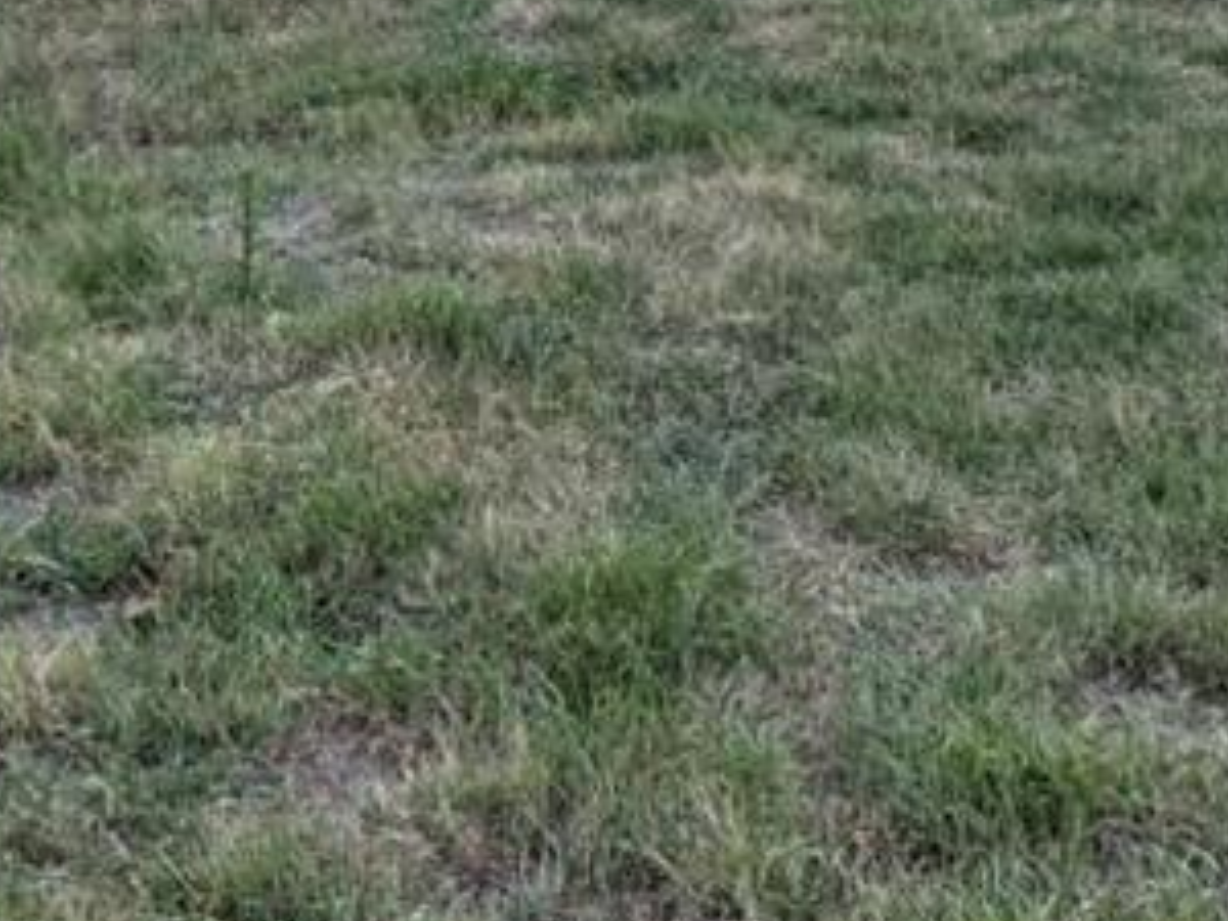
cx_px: 594
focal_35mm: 82
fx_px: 2909
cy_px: -589
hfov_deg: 23.8
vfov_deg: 16.0
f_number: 1.78
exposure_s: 1/2232
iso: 100
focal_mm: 6.76
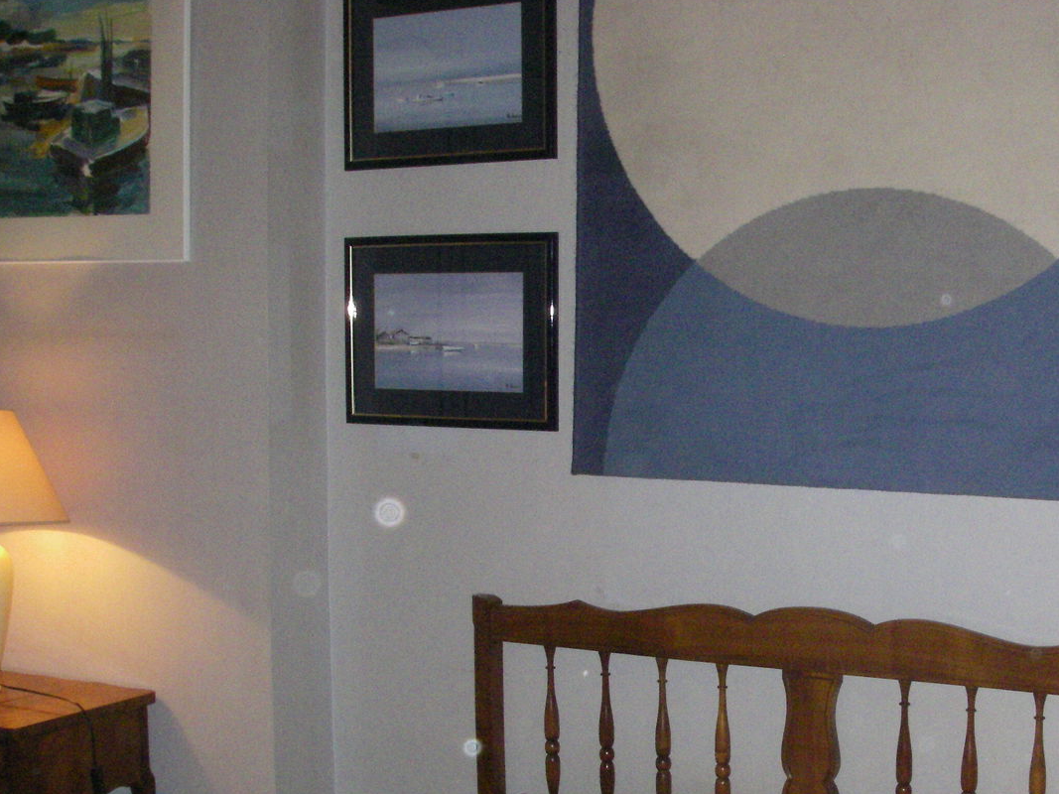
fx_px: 1744
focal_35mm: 57
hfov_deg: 33.6
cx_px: 680
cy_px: 567
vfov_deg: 25.4
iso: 400
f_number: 6.6
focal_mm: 6.3
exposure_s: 1/40
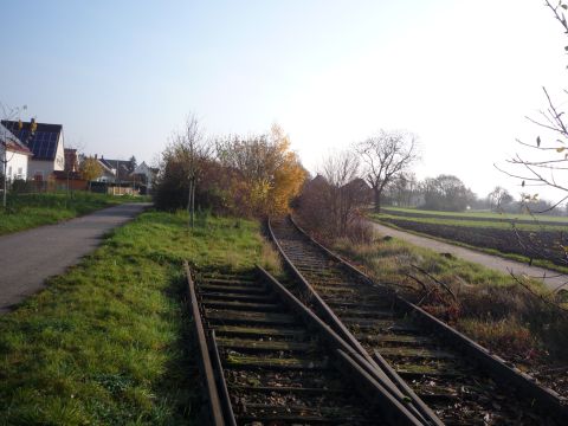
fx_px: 525
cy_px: 213
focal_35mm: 32
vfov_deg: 44.2
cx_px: 284
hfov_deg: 56.8
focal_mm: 5.2
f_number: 4.5
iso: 100
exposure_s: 1/400
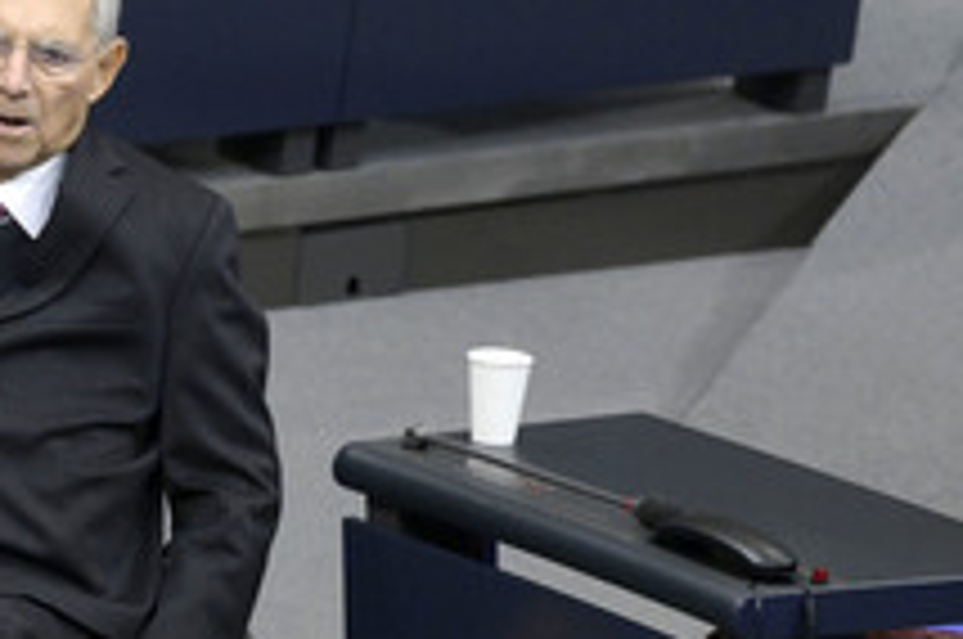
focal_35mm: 612
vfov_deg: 2.2
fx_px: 16346
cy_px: 549
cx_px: 70
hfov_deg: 3.4
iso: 10000
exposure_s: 1/320
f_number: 6.3
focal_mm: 290
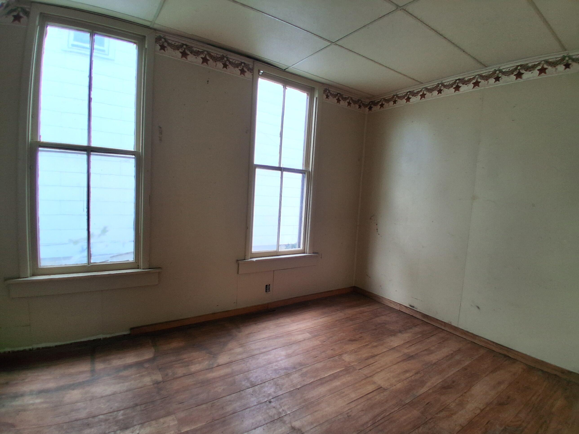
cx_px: 290
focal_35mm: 17
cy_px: 217
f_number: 2.2
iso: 50
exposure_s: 1/100
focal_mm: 1.4
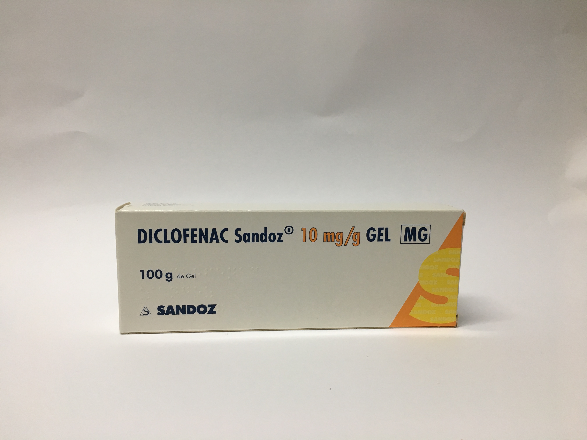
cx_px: 294
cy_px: 220
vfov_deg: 48.2
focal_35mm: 29
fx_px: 492
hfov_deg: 61.7
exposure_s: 1/33
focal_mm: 4.15
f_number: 2.2
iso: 32
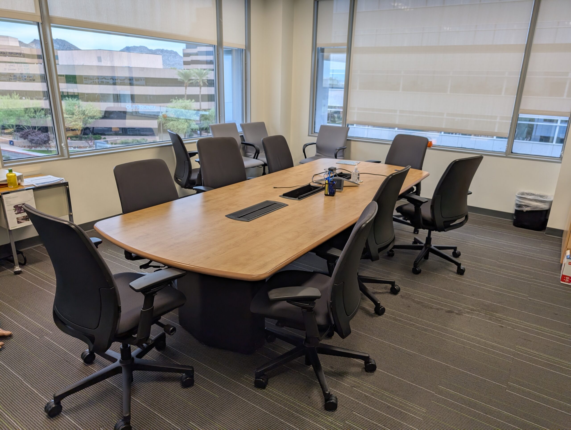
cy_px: 215
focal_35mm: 24
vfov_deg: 56.9
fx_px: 396
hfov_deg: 71.5
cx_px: 286
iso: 37
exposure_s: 1/49.2
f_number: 1.68
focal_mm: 6.9
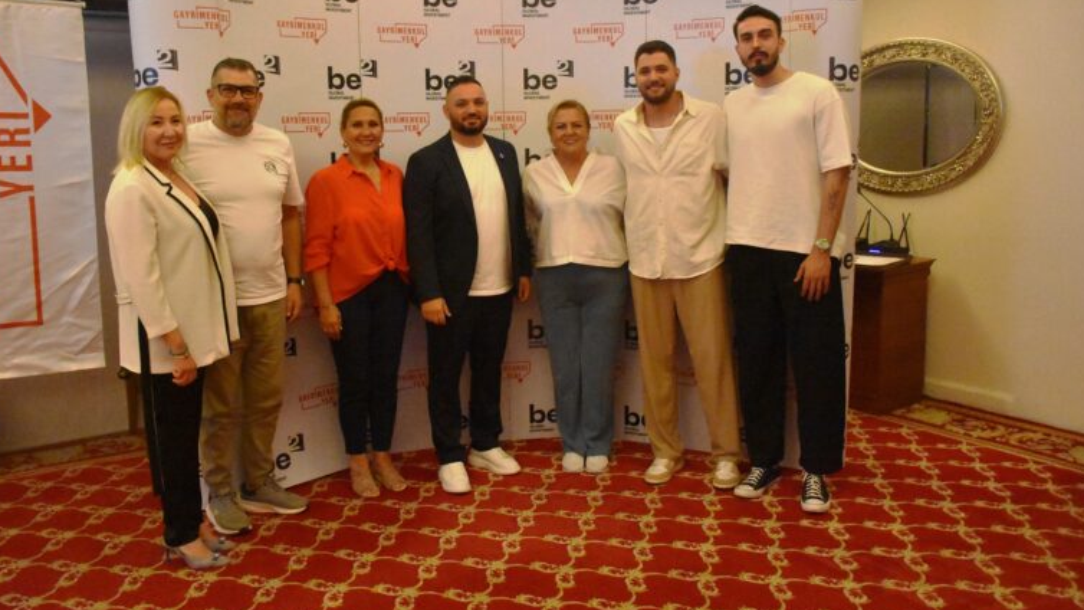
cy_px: 262
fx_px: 920
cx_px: 541
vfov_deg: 36.6
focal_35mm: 32
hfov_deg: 61.0
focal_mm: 20
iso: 10000
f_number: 3.5
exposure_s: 1/60
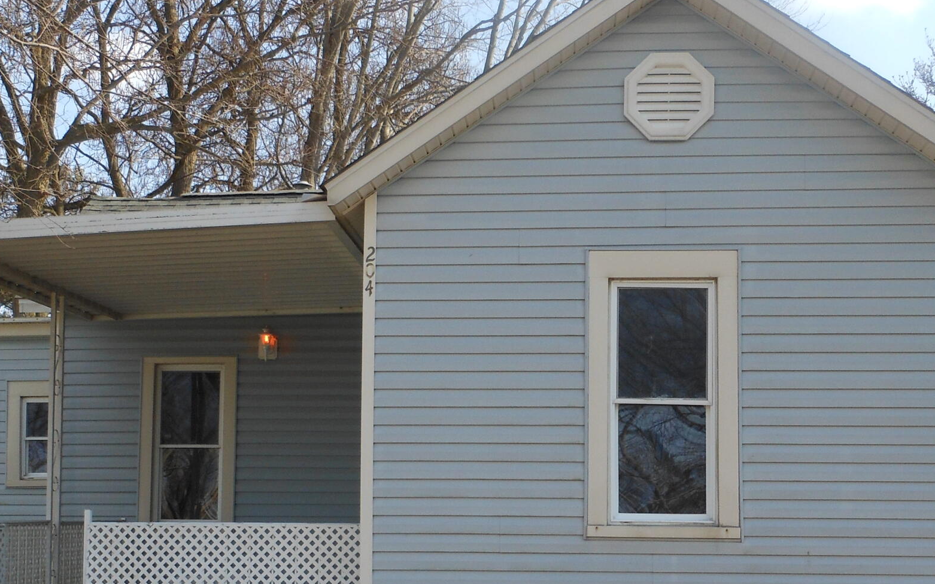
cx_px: 470
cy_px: 432
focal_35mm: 57
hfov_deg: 35.7
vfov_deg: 22.5
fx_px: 1452
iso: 80
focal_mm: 5
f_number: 3.7
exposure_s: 1/400
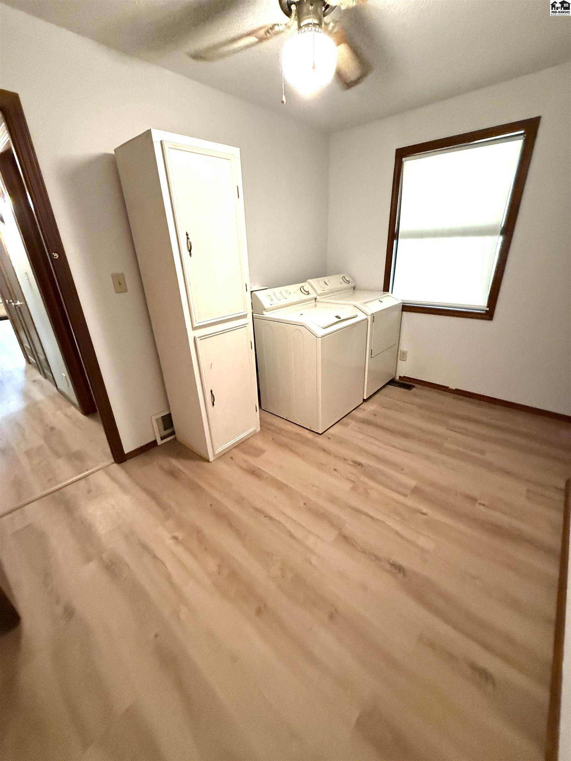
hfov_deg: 85.7
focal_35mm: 14
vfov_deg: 102.1
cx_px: 286
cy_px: 380
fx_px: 308
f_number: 2.2
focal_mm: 2.22
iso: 800
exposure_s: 1/60
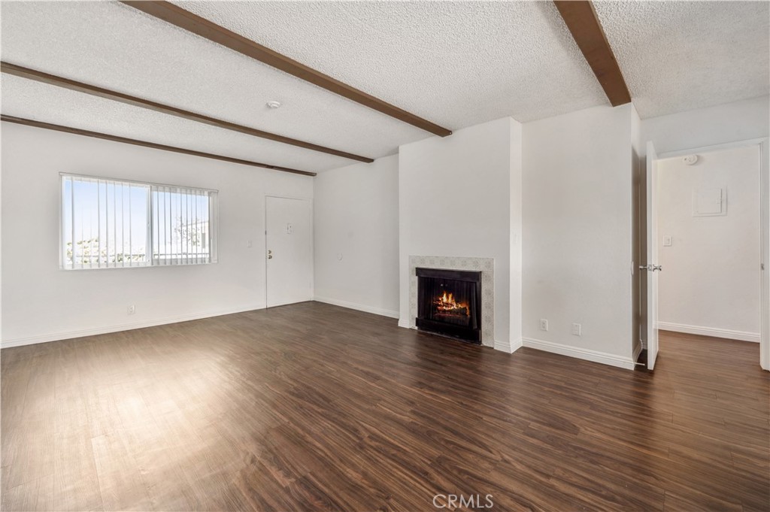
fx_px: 299
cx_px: 385
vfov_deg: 81.1
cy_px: 256
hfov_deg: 104.3
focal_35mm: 14
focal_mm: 14
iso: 100
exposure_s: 1/4
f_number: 10
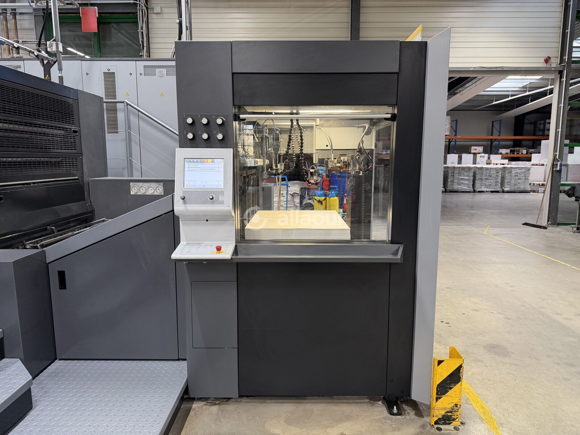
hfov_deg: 71.6
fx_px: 402
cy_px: 218
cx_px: 290
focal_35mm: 24
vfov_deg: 56.8
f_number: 1.78
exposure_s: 1/59
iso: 250
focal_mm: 6.76
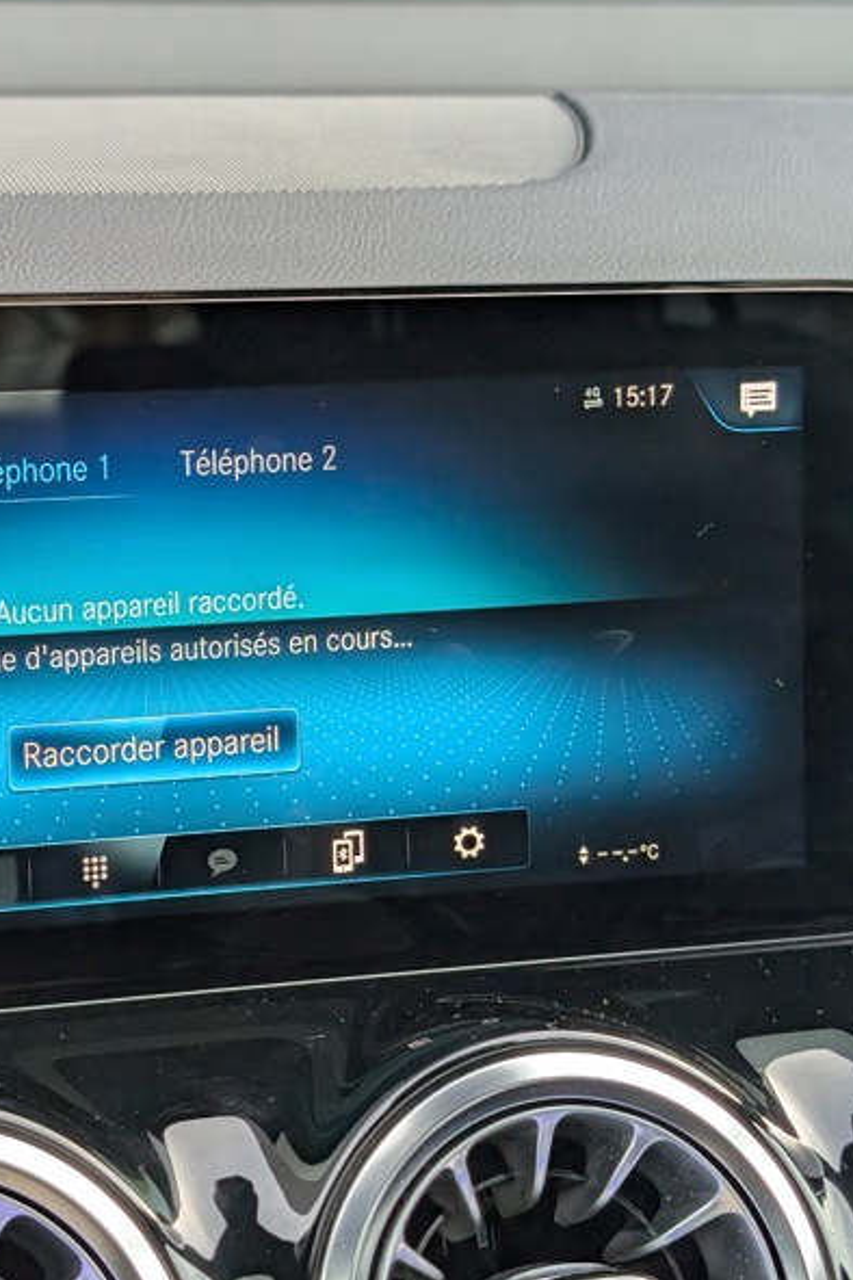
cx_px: 242
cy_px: 635
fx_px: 2452
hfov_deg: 19.6
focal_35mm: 69
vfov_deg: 29.2
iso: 173
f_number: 1.68
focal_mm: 6.9
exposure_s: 1/308
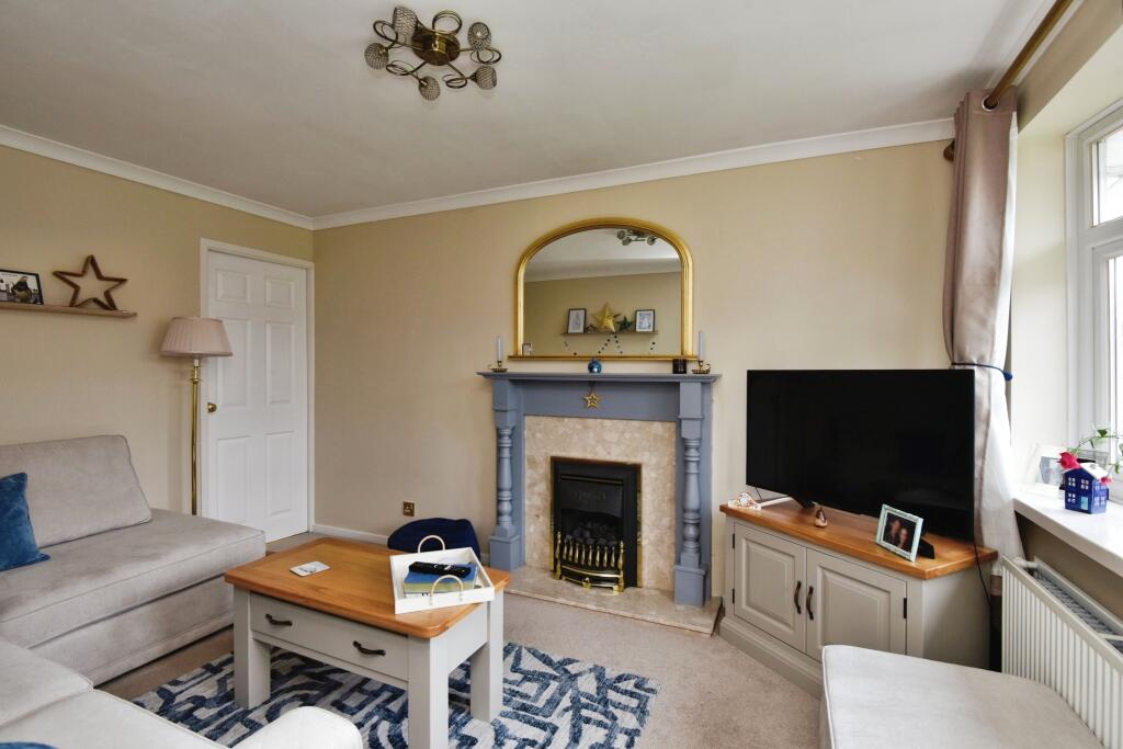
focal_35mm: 16
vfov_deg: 73.8
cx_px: 562
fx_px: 499
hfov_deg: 96.7
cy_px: 374
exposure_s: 1/25
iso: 500
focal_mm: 16
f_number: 7.1
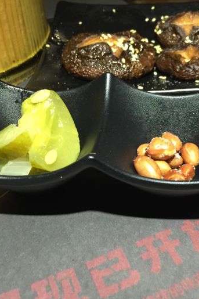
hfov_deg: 32.1
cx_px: 145
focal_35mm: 41
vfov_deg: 47.4
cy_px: 151
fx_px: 340
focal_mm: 4.15
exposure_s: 1/10
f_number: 2.2
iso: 125
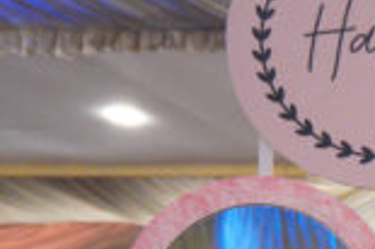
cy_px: 517
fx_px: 1134
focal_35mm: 109
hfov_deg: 13.9
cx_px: 871
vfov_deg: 11.2
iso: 4000
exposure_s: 1/125
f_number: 4
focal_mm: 22
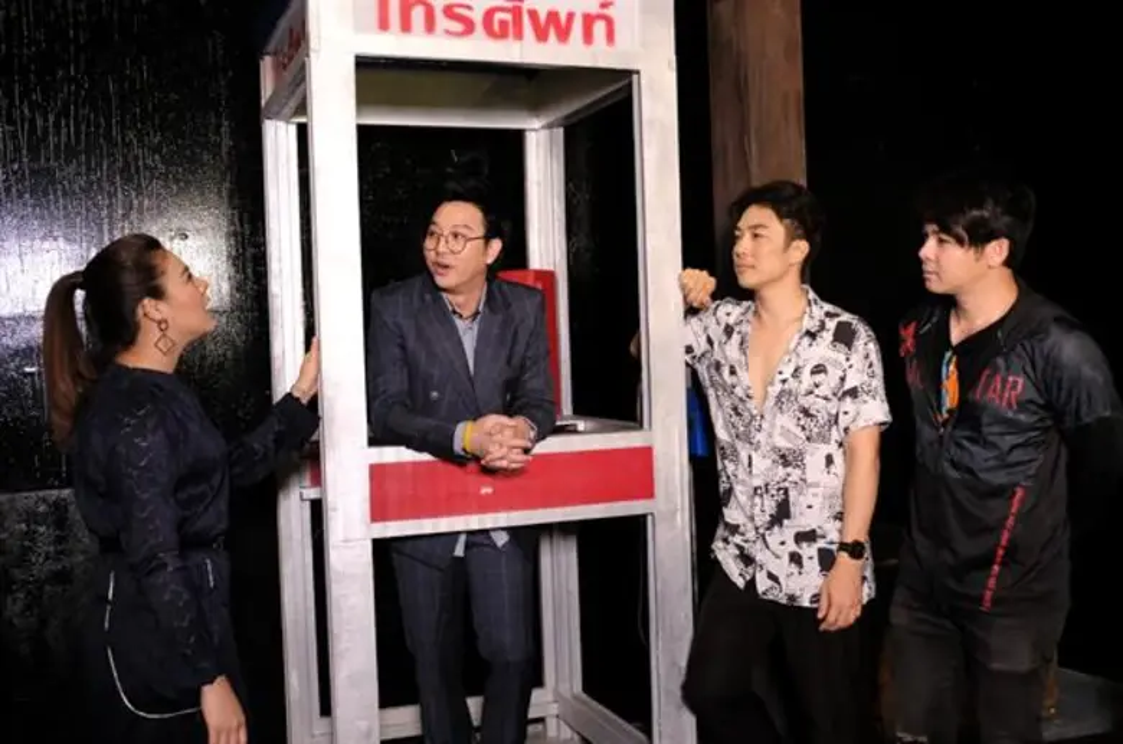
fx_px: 1183
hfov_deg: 50.8
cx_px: 562
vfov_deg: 34.9
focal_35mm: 38
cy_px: 372
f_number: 4.5
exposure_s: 1/125
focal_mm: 25.4
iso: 6400
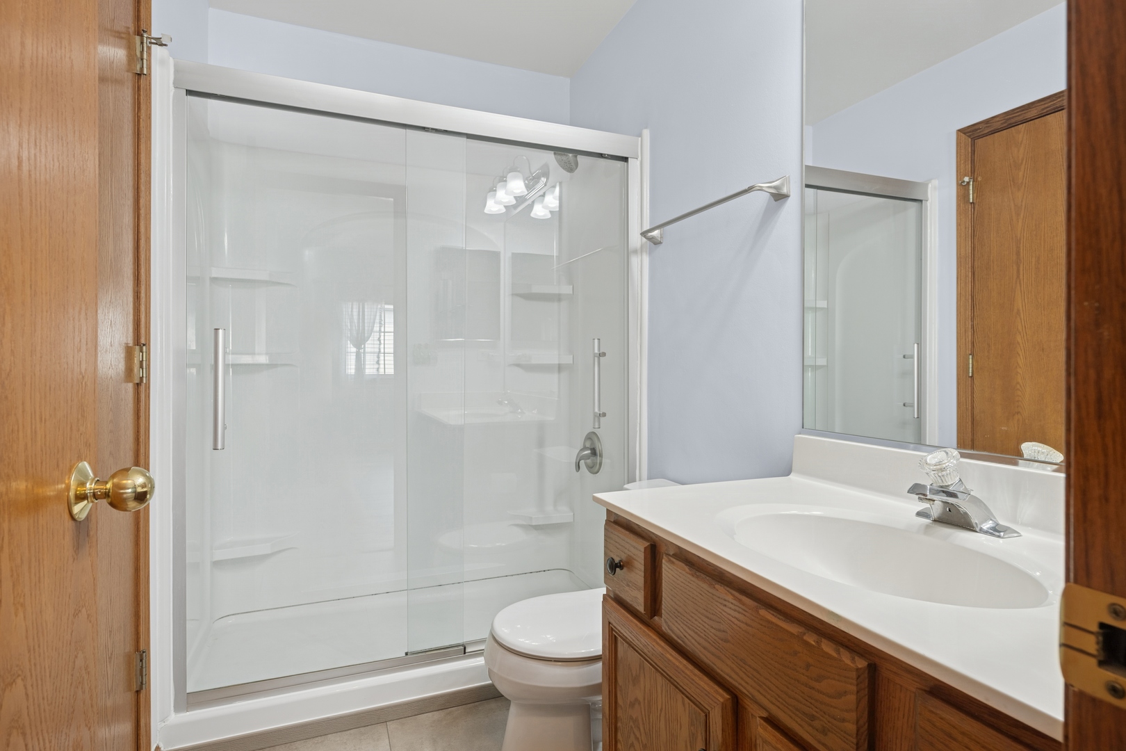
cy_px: 376
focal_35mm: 19
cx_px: 563
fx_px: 594
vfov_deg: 64.6
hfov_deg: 86.9
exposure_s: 1/15
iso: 200
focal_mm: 19
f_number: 9.5
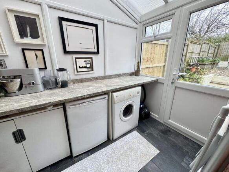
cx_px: 114
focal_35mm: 14
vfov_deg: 85.7
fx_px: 93
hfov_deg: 102.1
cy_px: 86
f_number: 2.2
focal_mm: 2.22
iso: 64
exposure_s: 1/99
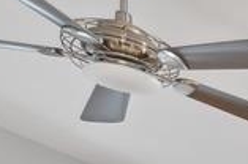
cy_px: 462
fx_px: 763
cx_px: 739
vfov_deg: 9.9
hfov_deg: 11.3
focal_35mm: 111
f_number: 11
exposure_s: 4
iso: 100
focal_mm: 17
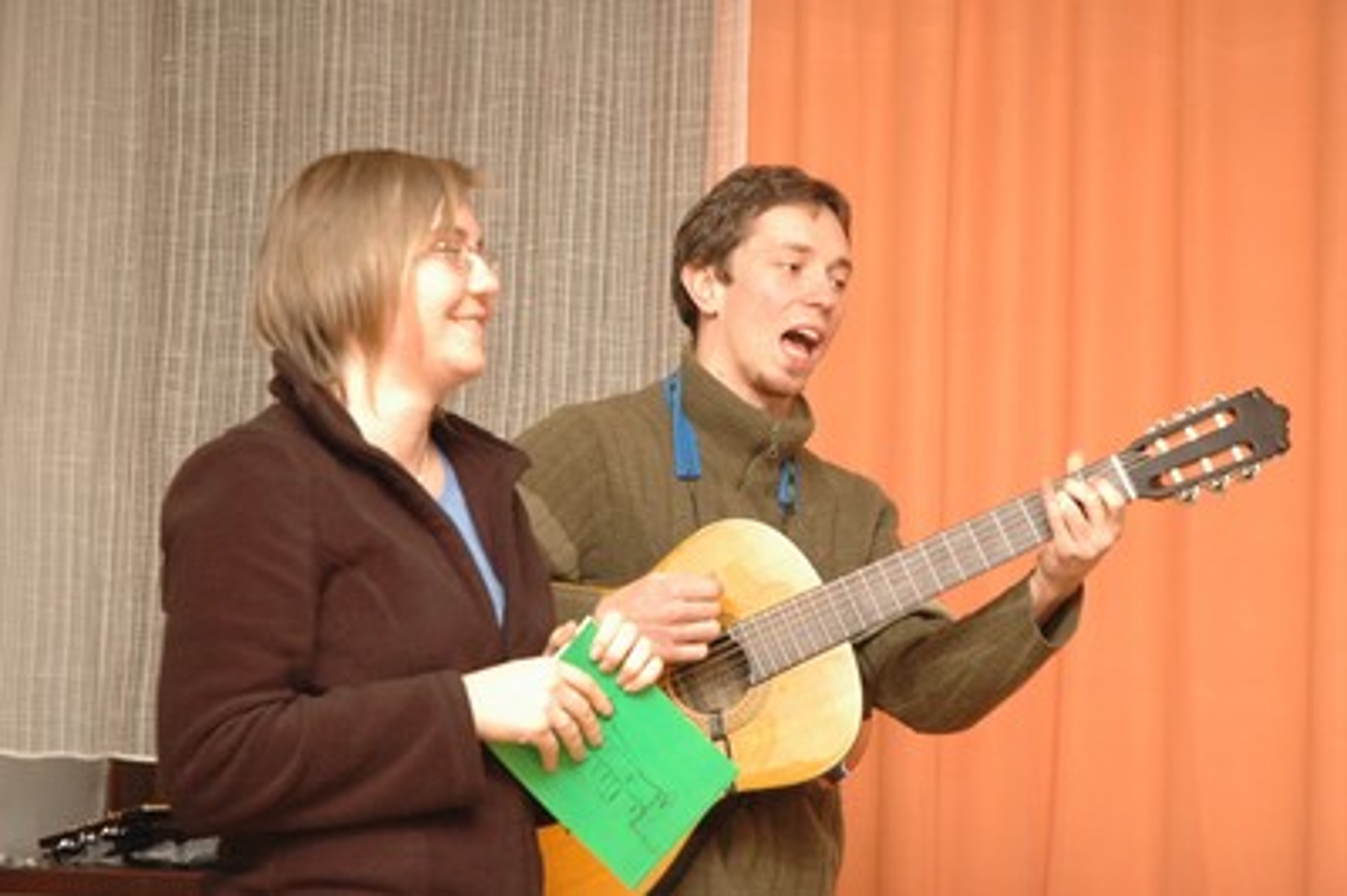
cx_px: 674
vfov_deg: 15.2
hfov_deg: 22.6
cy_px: 448
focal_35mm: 90
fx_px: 3365
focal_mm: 60
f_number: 5.6
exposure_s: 1/45
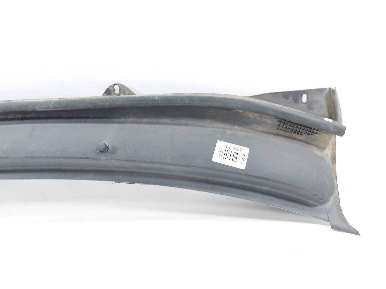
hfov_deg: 71.6
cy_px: 144
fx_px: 268
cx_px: 193
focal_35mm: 24
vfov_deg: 56.8
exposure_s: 1/50
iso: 125
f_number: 1.8
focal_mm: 5.23
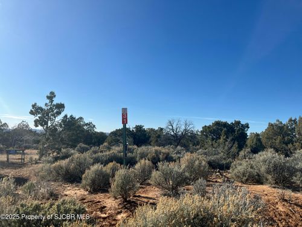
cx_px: 151
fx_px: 227
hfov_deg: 67.3
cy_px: 114
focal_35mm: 26
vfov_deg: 53.1
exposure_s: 1/4484
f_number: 1.6
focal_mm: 5.1
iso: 50
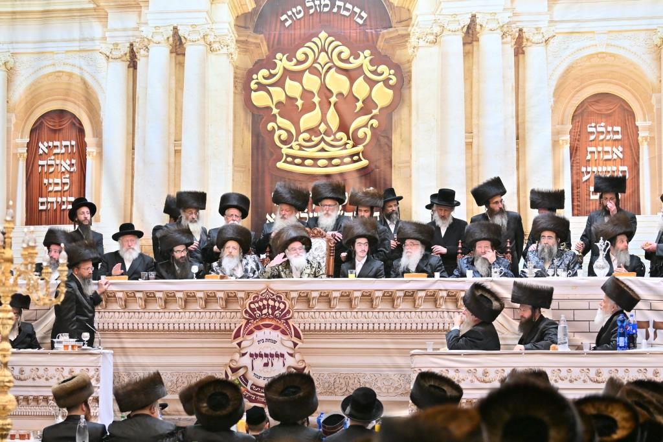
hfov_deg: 19.5
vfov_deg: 13.0
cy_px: 221
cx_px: 332
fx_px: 1933
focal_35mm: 105
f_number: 2.8
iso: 400
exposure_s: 1/320
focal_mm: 70
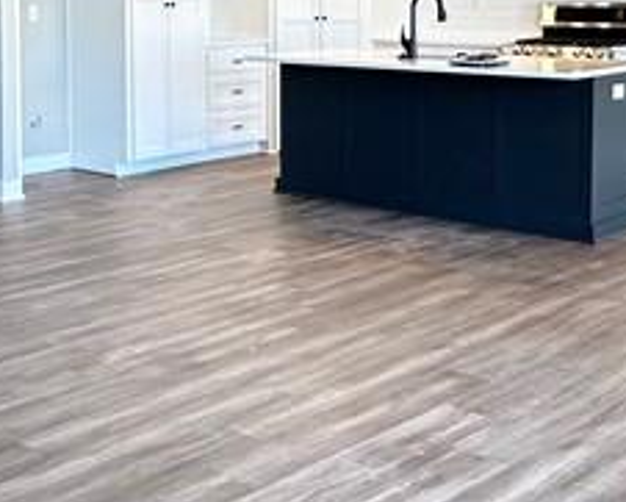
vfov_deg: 24.0
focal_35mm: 62
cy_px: 61
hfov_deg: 29.7
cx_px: 114
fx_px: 1149
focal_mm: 2.22
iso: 250
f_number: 2.2
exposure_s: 1/120
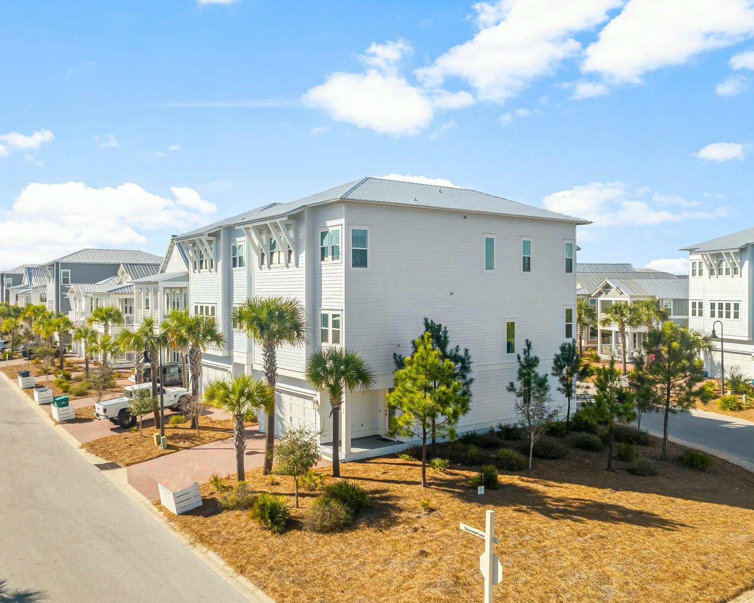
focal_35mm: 29
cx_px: 348
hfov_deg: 60.4
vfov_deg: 50.0
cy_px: 299
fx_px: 647
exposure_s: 1/1600
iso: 100
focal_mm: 12.3
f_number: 2.8
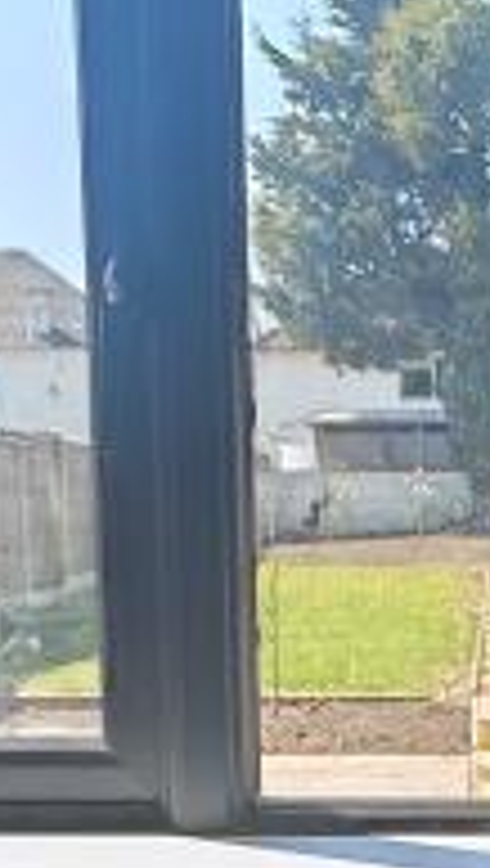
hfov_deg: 16.0
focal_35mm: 75
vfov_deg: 27.0
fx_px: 1727
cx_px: 405
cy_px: 823
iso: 50
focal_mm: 1.82
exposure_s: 1/170
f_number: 2
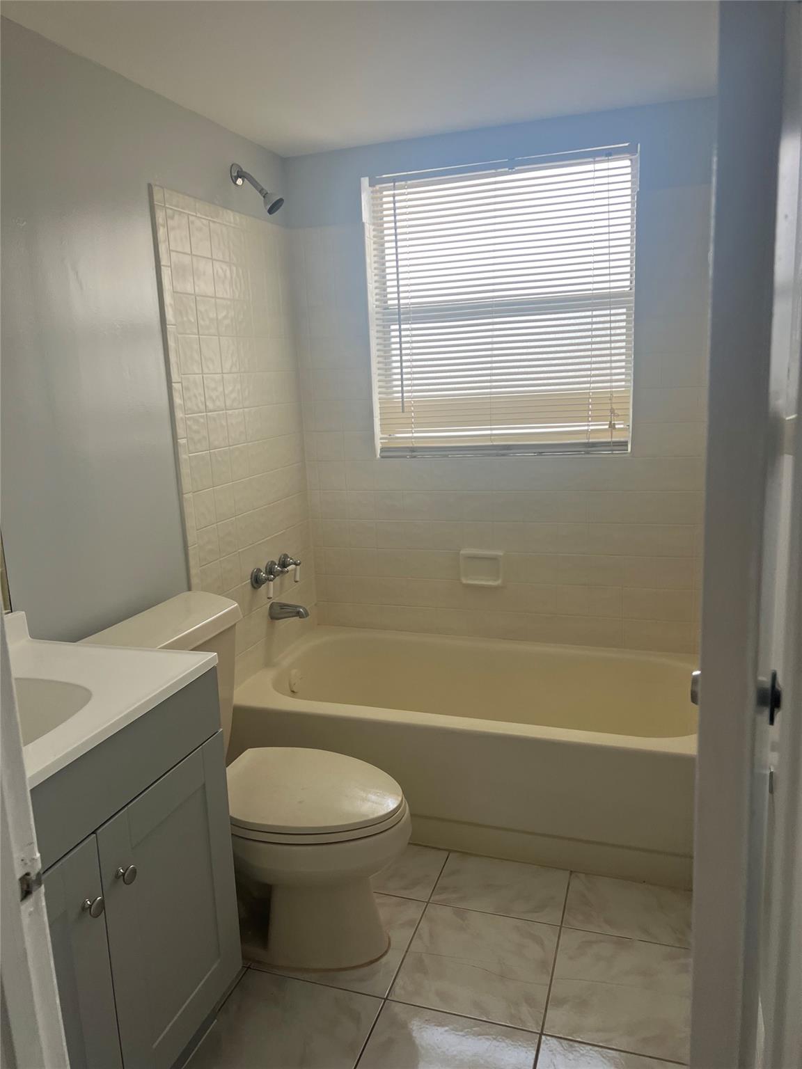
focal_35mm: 26
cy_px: 534
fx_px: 803
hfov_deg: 53.1
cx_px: 401
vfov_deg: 67.3
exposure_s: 1/121
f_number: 1.5
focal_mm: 5.7
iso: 64
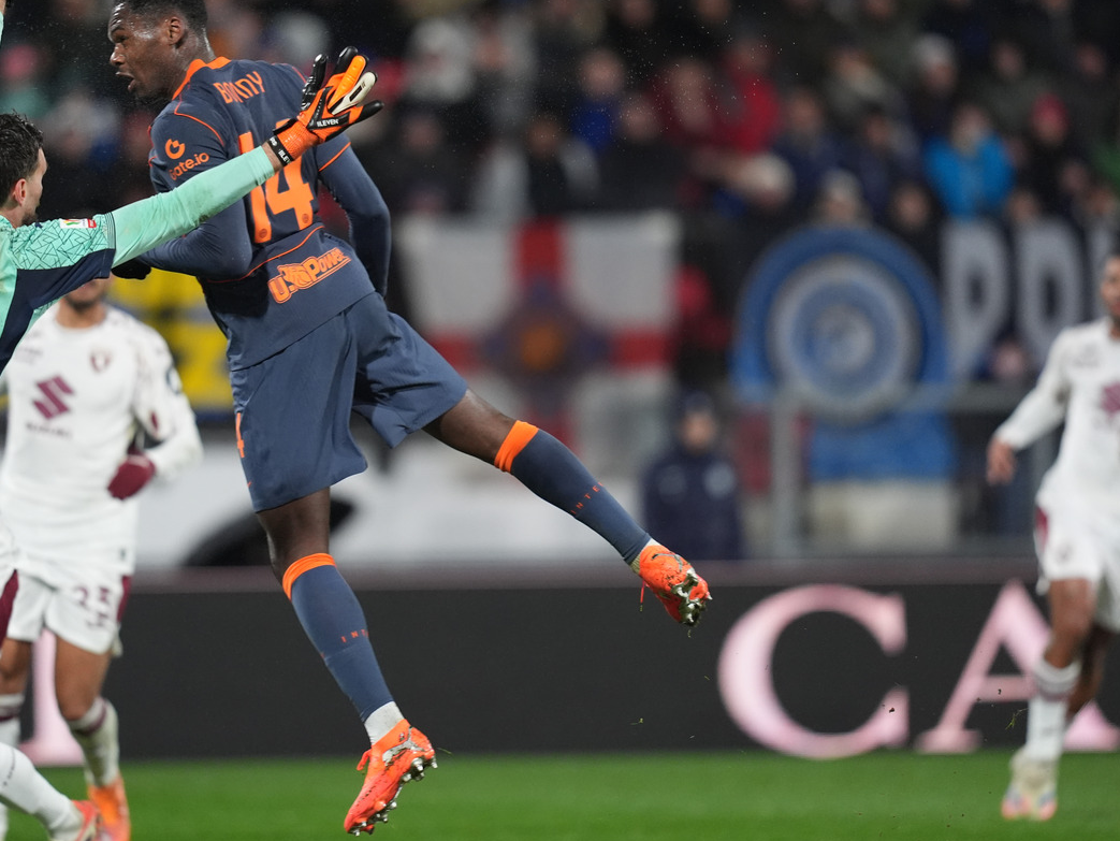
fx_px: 16701
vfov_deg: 2.9
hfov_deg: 3.8
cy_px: 358
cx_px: 399
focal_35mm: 516
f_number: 2.8
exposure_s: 1/1600
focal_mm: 400
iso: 3200
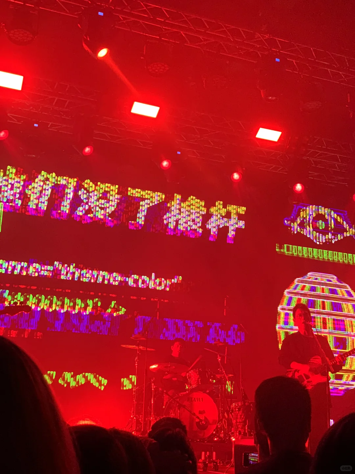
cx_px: 178
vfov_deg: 36.8
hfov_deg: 28.0
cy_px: 237
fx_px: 711
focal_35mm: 52
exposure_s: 1/49
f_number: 2.4
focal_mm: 6
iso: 400
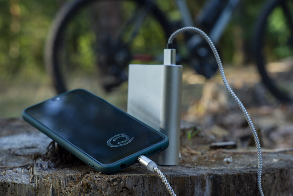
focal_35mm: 75
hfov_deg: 27.0
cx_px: 146
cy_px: 98
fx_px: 610
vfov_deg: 18.2
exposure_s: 1/40
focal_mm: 50
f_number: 5.6
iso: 100
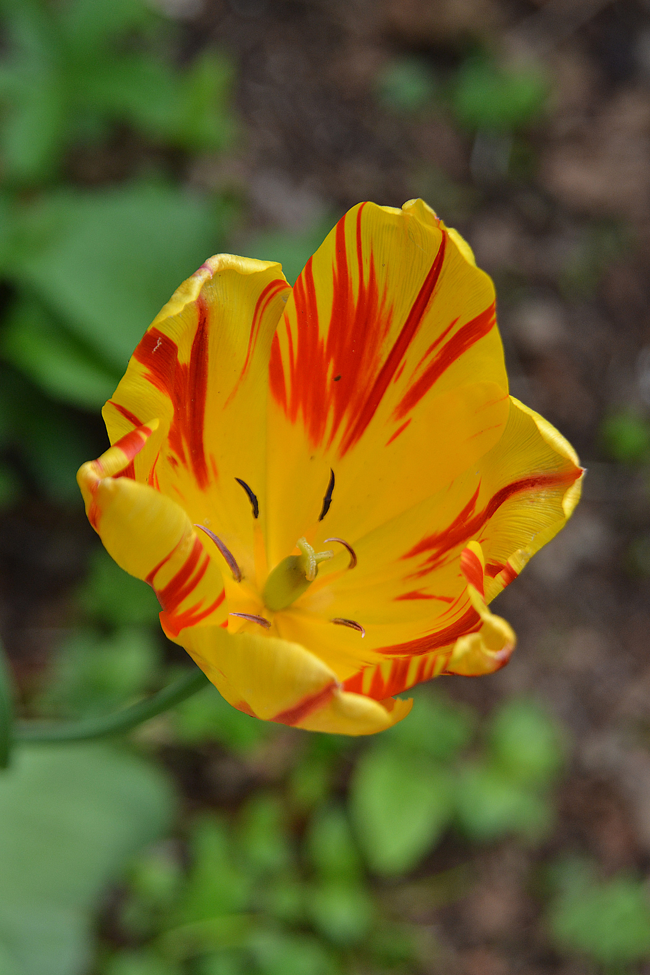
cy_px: 488
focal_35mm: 128
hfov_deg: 10.8
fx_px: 3453
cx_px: 325
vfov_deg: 16.1
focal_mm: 85
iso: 400
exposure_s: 1/400
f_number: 5
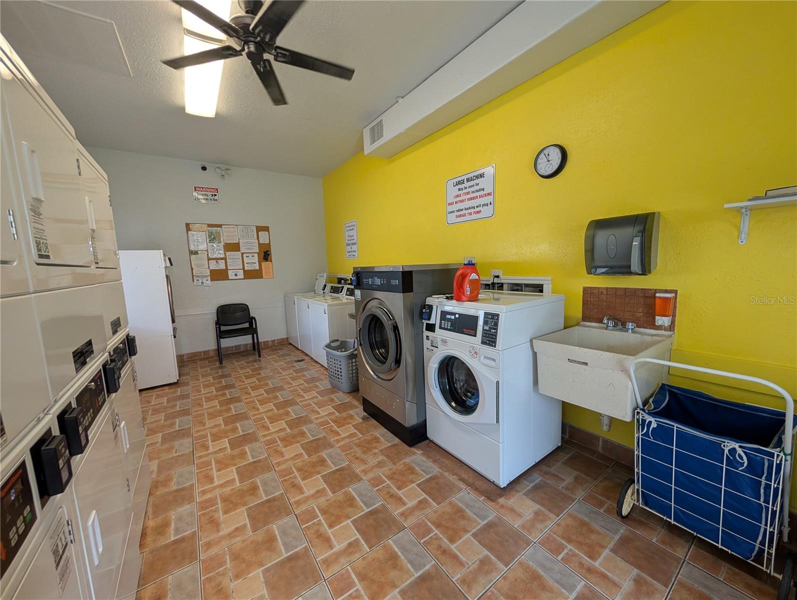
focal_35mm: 12
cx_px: 398
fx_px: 277
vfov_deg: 94.6
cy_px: 300
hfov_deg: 110.5
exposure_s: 1/150
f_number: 1.7
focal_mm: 2.02
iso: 123
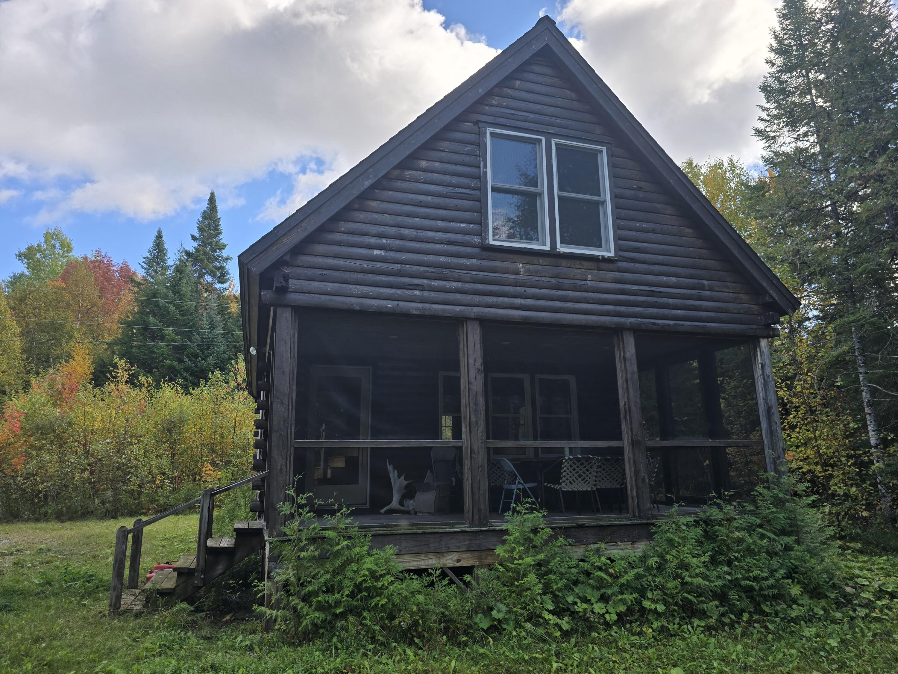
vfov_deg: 58.9
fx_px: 597
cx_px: 449
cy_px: 337
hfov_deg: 73.9
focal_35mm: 23
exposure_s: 1/462
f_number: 1.7
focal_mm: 6.3
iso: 12
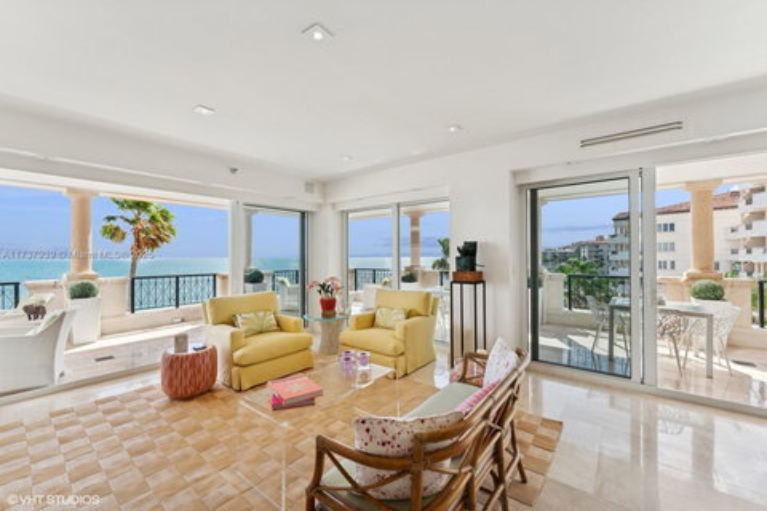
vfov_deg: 81.2
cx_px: 384
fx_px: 298
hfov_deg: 104.3
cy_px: 256
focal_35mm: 14
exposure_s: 1/100
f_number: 10
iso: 200
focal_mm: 14
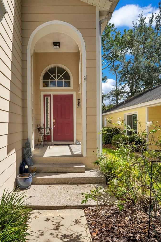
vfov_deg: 78.5
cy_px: 126
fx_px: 148
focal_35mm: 22
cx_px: 62
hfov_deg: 56.7
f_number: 10
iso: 100
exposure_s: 1/160
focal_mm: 14
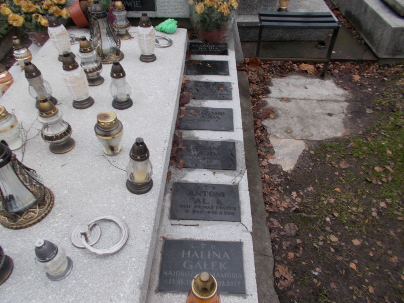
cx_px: 202
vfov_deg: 53.1
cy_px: 152
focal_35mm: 26
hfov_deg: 67.3
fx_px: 303
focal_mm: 4.6
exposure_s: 1/25
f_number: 3.2
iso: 80
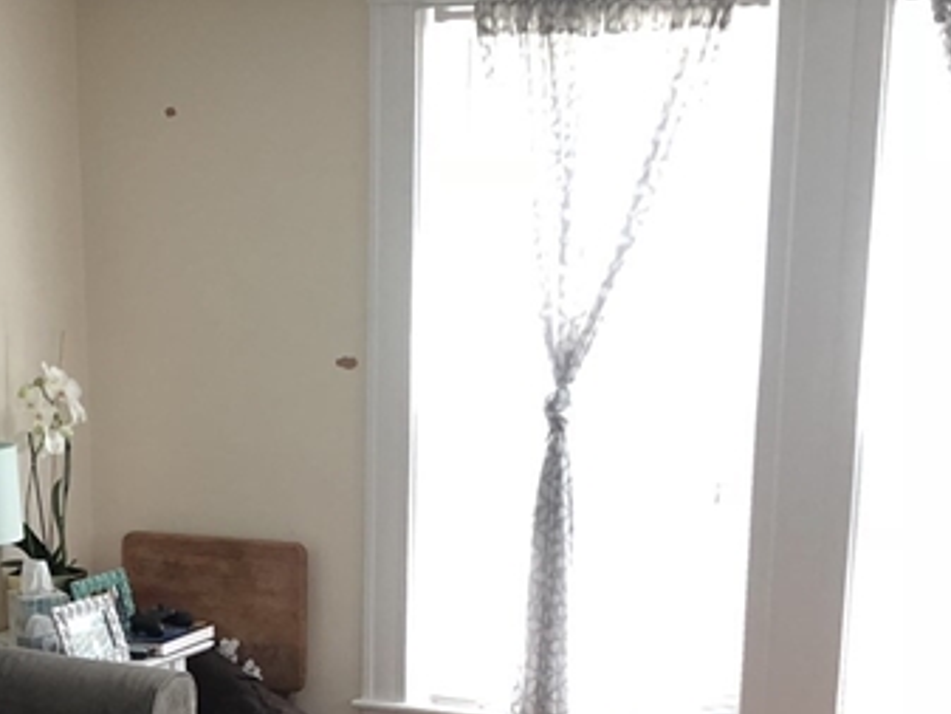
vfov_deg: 16.6
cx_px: 147
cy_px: 878
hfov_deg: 22.6
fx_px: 2336
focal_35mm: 85
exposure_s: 1/20
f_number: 1.8
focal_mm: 3.99
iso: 40
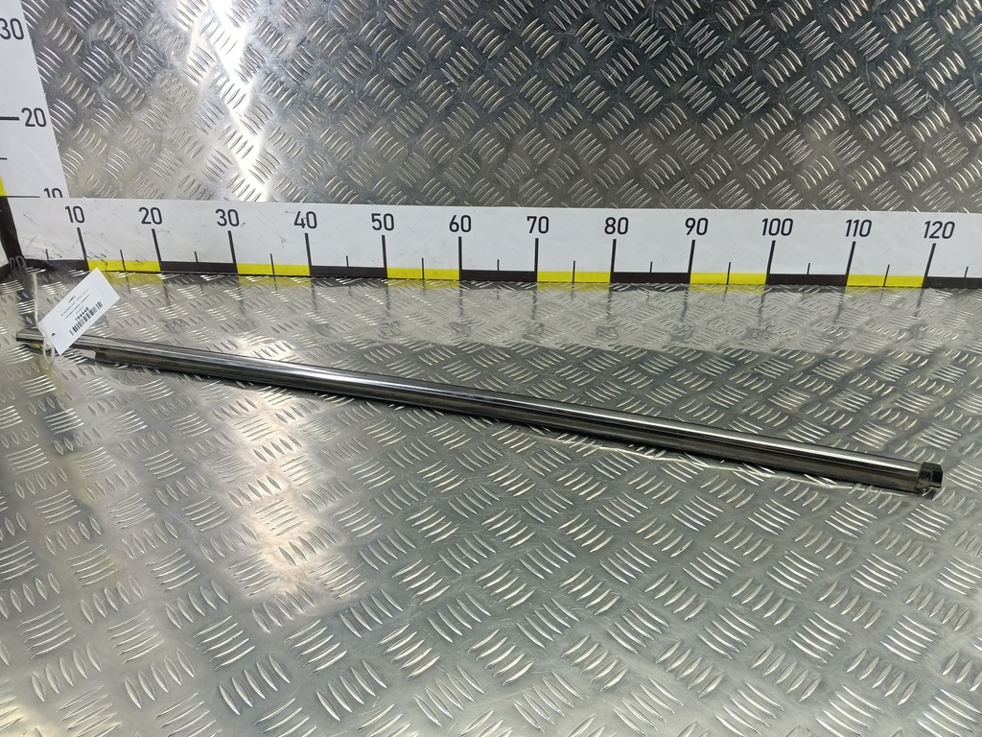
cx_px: 491
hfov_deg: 73.9
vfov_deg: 58.9
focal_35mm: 23
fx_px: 652
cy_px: 368
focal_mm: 4.11
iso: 108
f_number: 1.6
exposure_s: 1/50
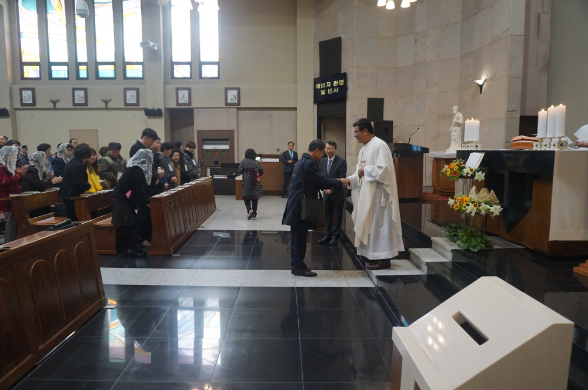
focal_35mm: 24
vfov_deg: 53.0
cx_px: 294
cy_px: 195
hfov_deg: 73.8
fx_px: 391
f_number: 4
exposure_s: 1/160
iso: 1250
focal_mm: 16
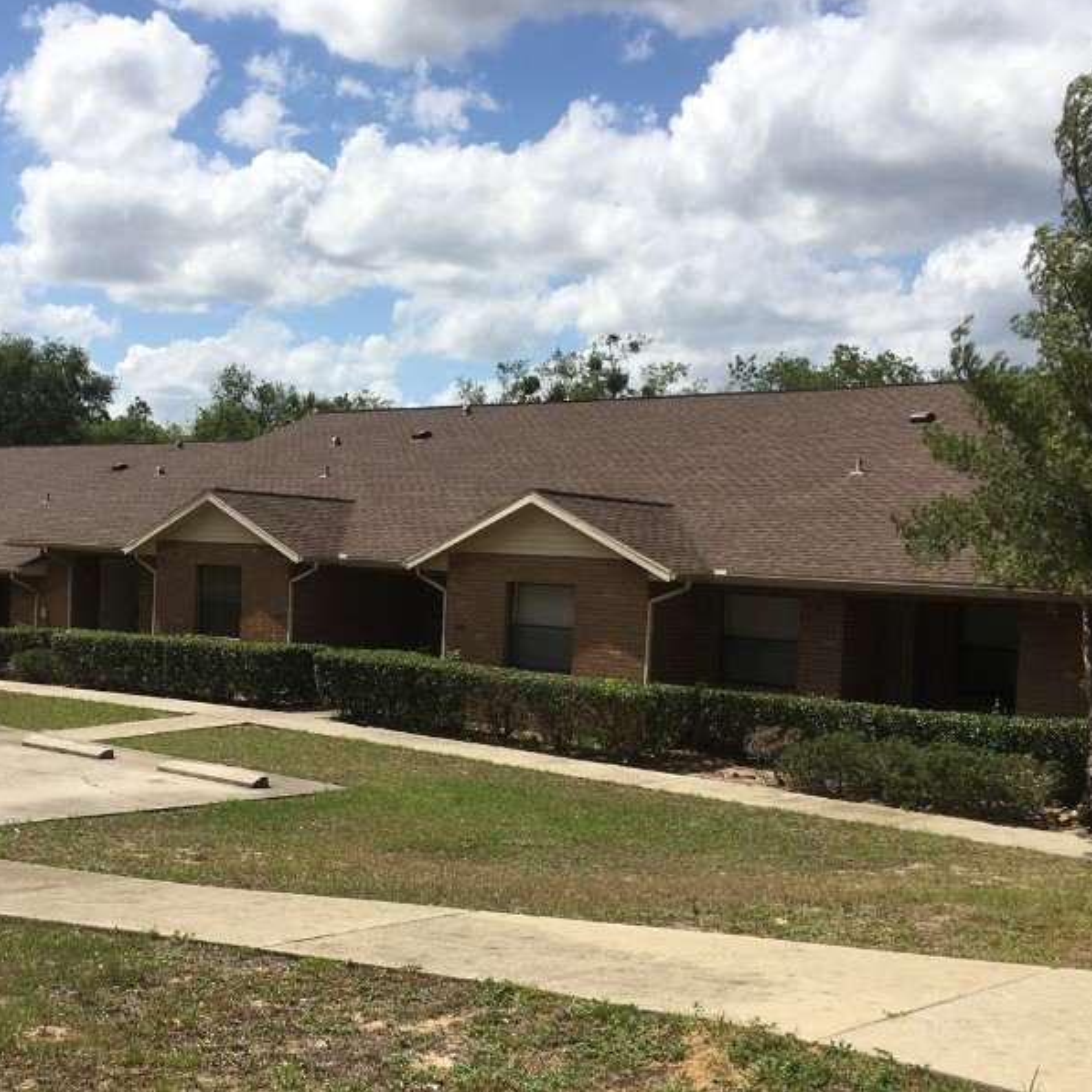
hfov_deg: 38.3
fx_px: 1570
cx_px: 490
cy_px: 655
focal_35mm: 44
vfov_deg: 38.2
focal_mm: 4.15
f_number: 2.2
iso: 25
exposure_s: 1/2564
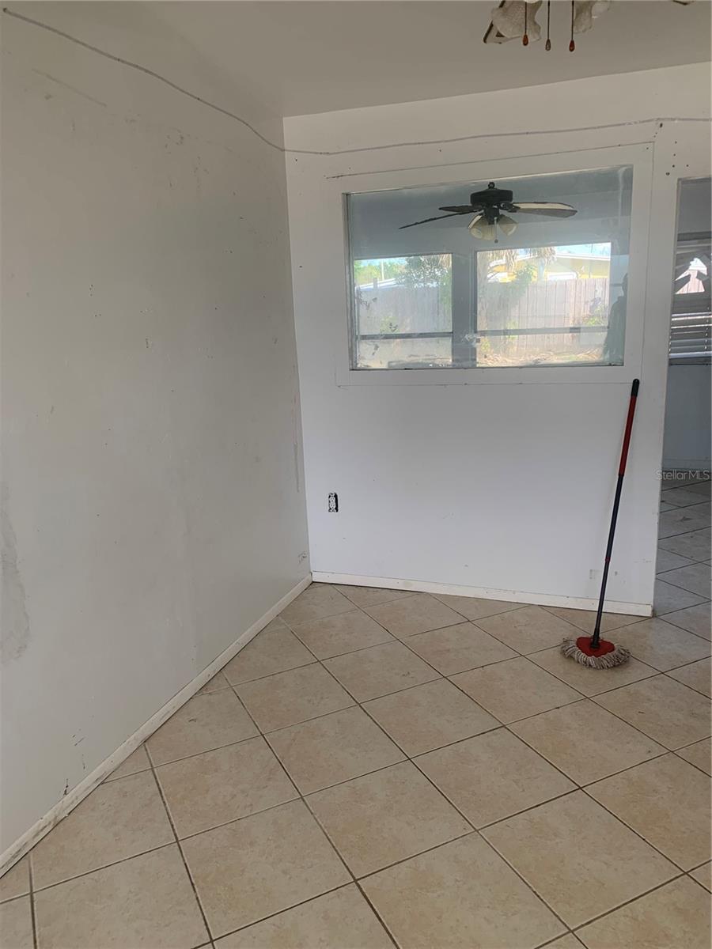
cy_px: 474
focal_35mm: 26
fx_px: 713
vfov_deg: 67.3
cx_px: 356
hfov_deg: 53.1
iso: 25
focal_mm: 4.25
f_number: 1.8
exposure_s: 1/122
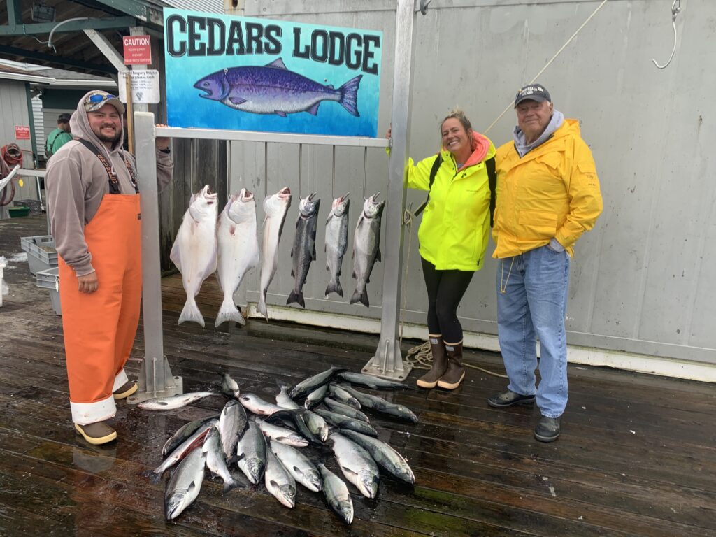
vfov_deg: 53.1
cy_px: 268
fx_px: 538
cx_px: 358
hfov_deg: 67.3
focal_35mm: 26
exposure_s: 1/125
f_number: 1.8
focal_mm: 4.25
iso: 25
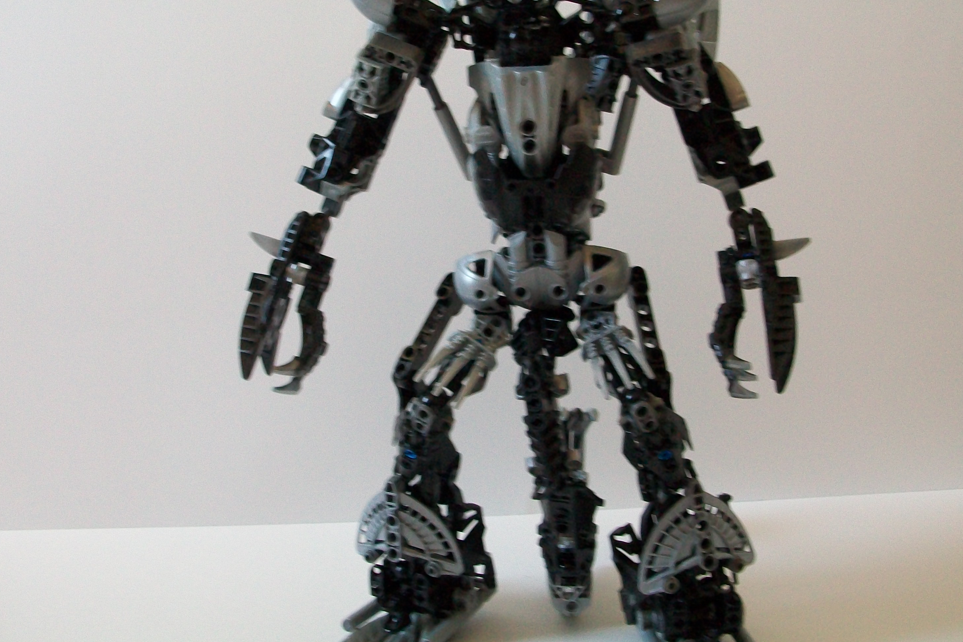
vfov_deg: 31.7
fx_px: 1123
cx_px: 483
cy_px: 239
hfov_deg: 46.4
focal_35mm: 42
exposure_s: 1/30
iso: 160
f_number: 2.8
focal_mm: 5.7
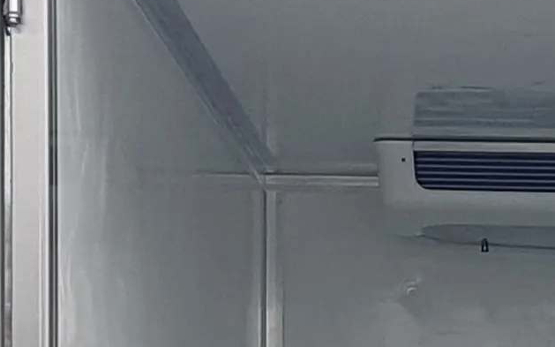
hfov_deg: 18.9
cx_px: 603
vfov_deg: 11.8
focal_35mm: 106
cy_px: 519
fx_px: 1603
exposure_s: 1/336
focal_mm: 4.2
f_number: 1.7
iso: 40
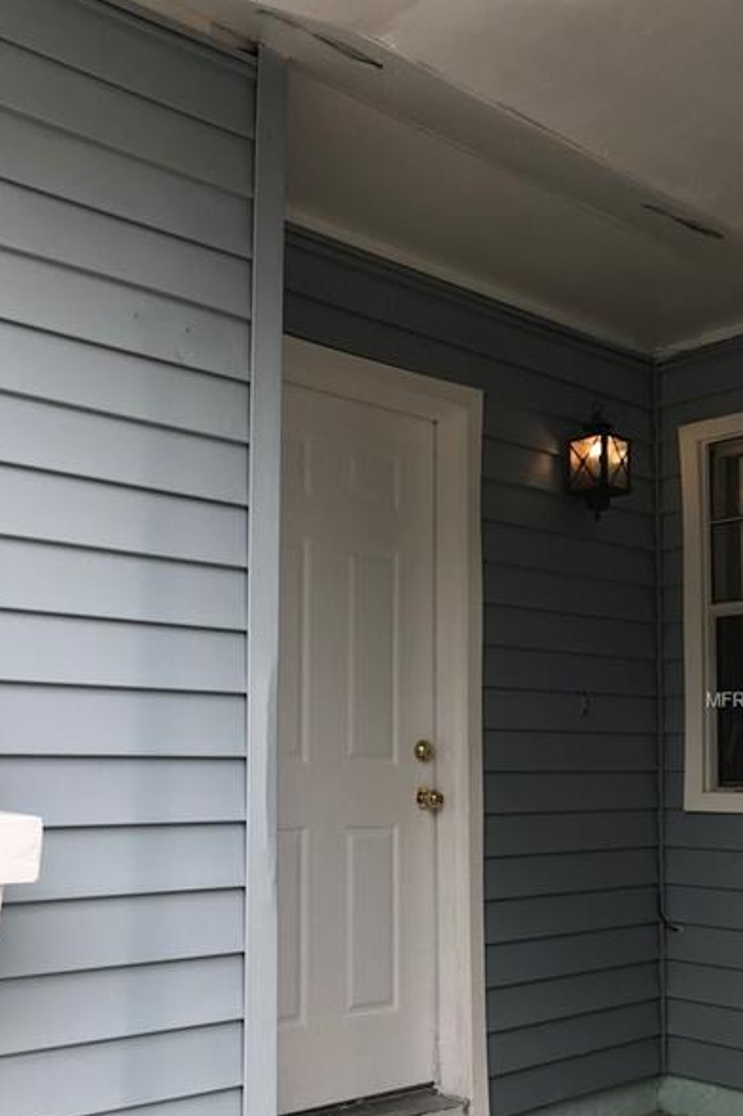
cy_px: 701
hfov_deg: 34.7
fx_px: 1178
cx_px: 246
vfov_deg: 50.2
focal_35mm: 38
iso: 20
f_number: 1.8
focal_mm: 3.99
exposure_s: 1/388
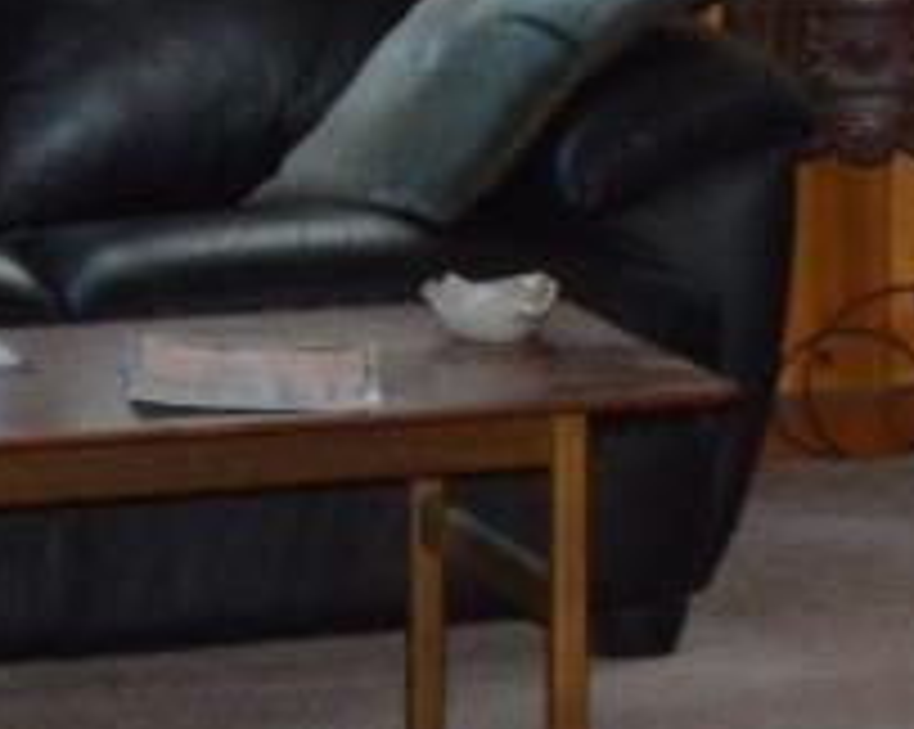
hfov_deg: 7.4
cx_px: 1981
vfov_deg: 6.1
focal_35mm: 250
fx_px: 6756
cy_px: -452
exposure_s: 1/60
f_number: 3.5
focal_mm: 24
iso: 1250
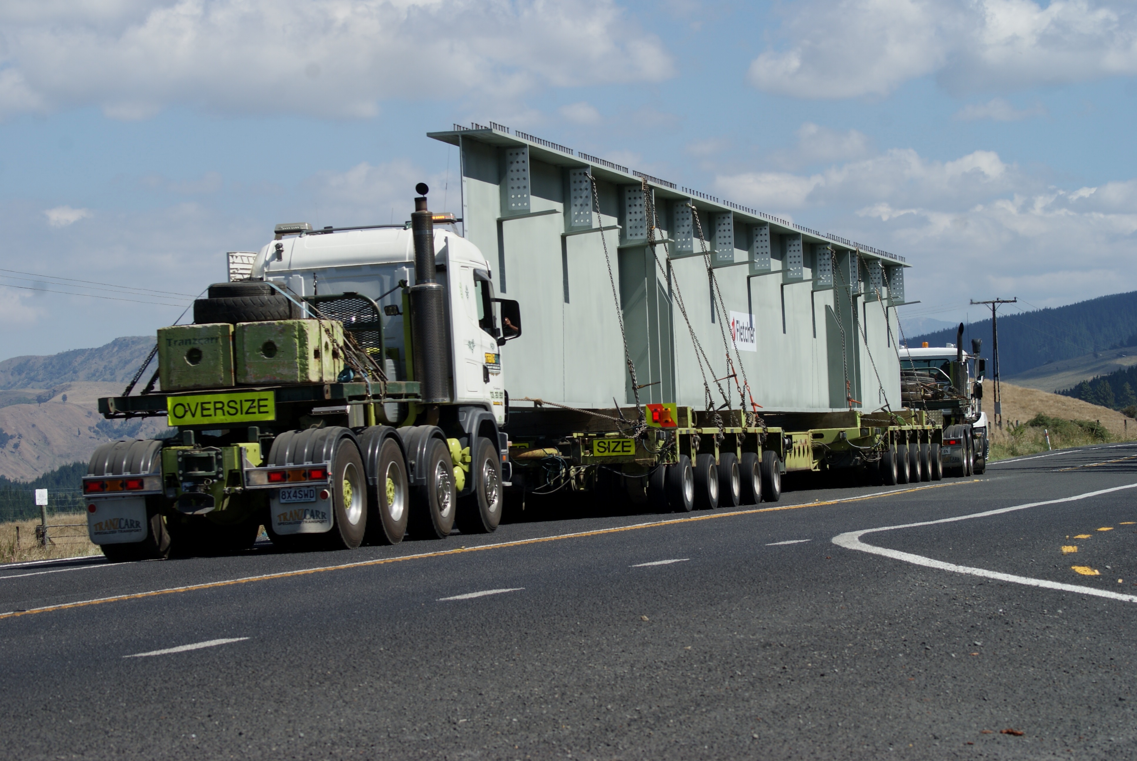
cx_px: 568
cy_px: 380
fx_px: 3557
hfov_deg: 18.2
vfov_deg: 12.2
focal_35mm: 112
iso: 100
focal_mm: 75
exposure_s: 1/160
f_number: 10
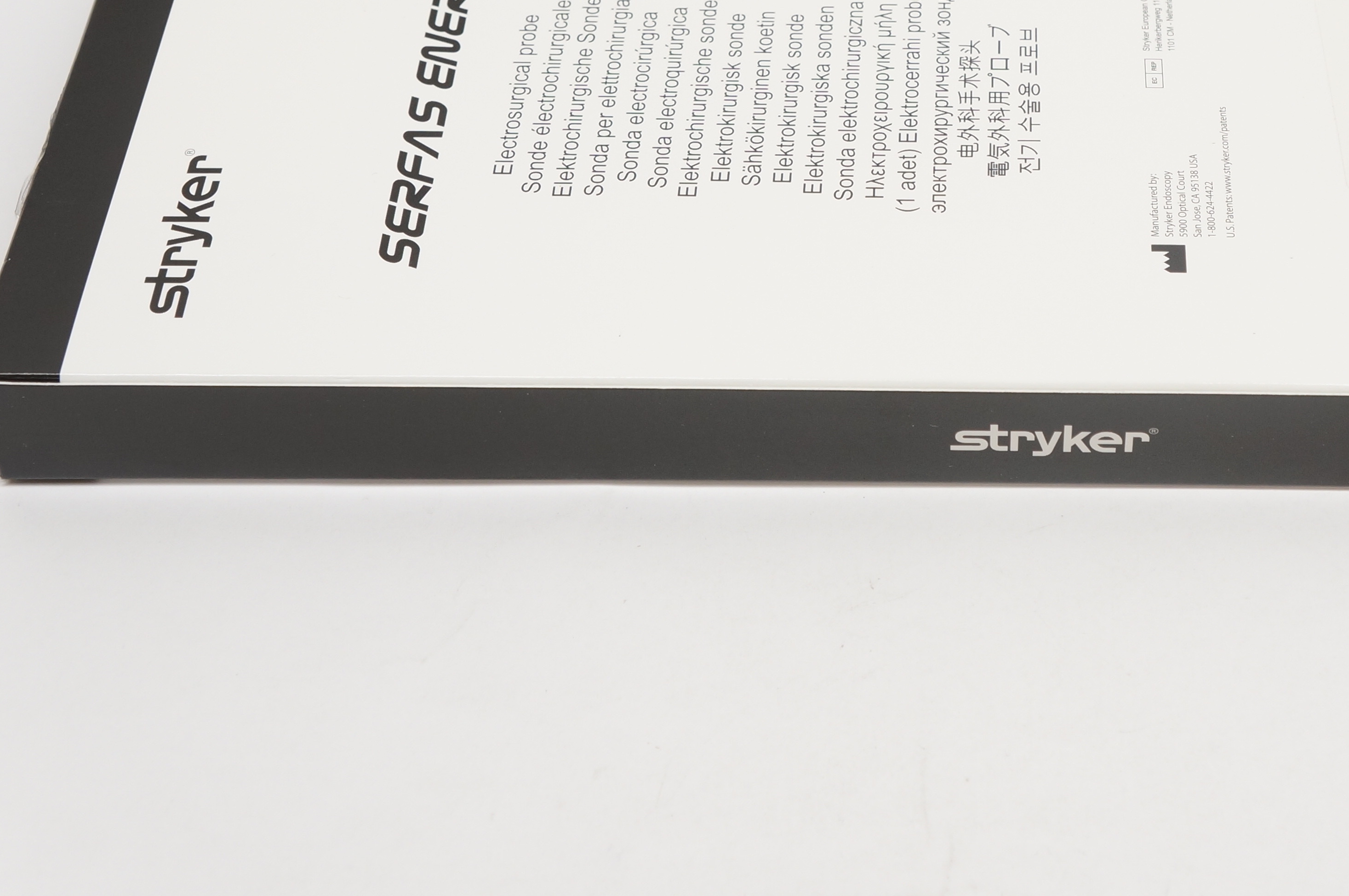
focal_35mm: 73
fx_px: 2726
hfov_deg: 27.4
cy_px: 165
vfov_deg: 18.5
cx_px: 1038
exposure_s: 1/80
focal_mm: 29
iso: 400
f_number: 5.6
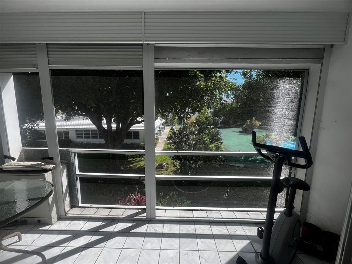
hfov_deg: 106.2
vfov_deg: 89.9
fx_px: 132
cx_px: 176
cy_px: 132
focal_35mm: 13
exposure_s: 1/467
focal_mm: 1.57
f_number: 1.8
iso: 32
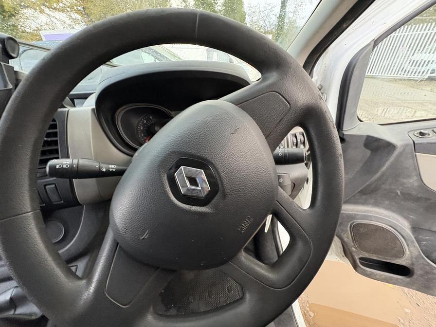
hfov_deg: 102.1
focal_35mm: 14
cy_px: 164
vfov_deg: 85.7
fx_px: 176
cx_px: 218
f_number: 2.2
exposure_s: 1/60
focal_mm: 2.22
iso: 500
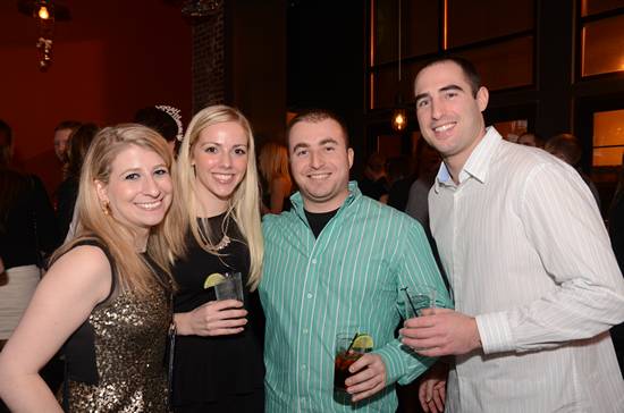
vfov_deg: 43.4
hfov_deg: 62.0
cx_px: 312
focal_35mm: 30
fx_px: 519
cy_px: 206
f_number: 4
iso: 1250
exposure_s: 1/60
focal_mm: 20
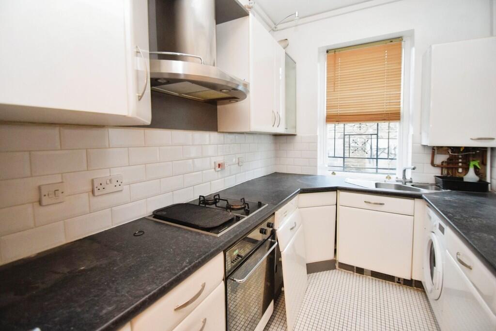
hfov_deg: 100.4
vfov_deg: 77.3
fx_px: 207
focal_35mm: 15
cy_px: 166
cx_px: 248
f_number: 3.5
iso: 2500
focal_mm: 10
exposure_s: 1/60
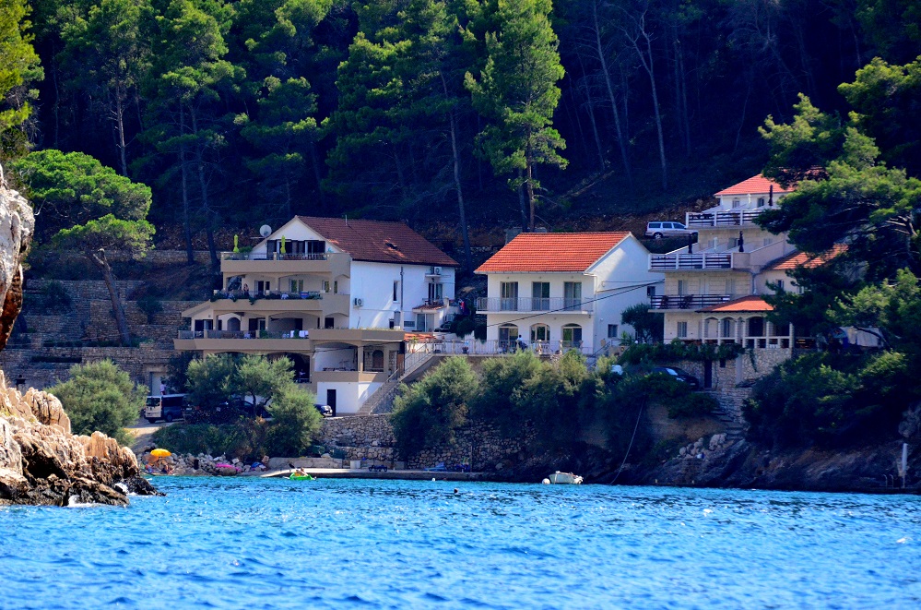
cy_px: 305
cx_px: 460
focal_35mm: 270
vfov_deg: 5.1
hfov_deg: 7.6
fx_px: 6891
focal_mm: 180
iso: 2800
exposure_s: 1/8000
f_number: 5
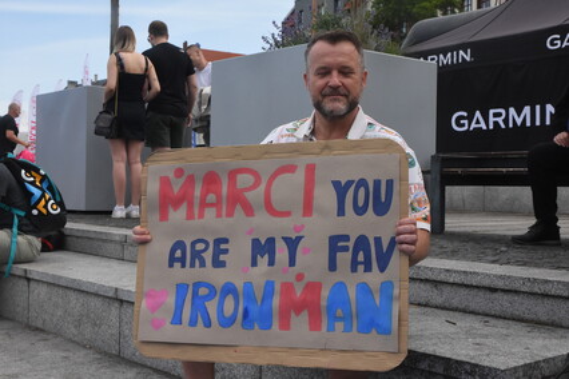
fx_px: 806
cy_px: 190
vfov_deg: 26.5
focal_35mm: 51
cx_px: 284
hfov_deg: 38.9
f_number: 13
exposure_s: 1/640
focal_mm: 34
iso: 1250
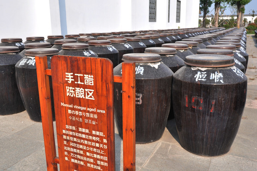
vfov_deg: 39.9
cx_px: 128
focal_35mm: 33
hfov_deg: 57.3
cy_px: 86
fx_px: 235
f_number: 10
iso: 320
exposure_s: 1/320
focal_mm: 22
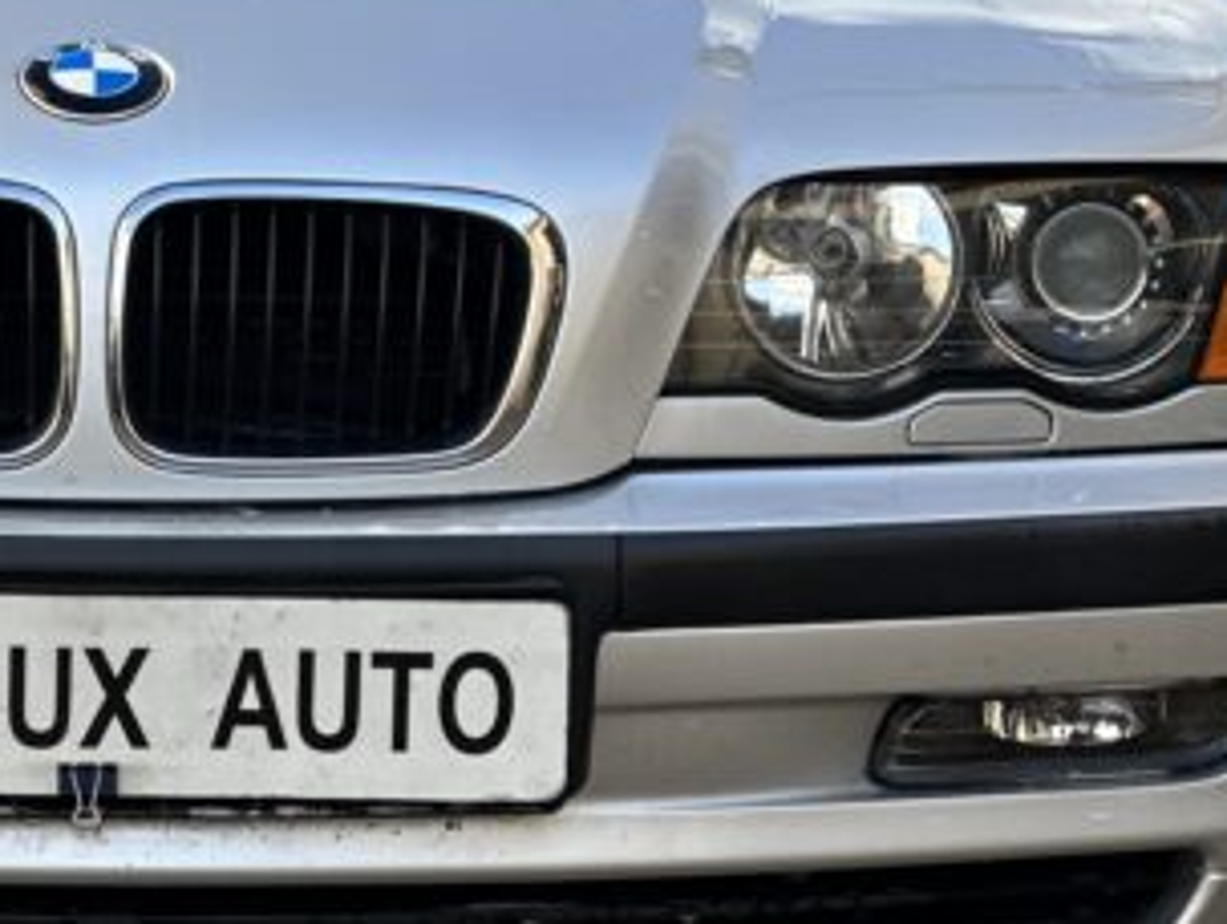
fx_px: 7204
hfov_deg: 9.7
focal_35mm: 203
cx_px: 109
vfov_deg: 7.3
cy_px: 134
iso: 20
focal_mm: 9
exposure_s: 1/121
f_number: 2.8
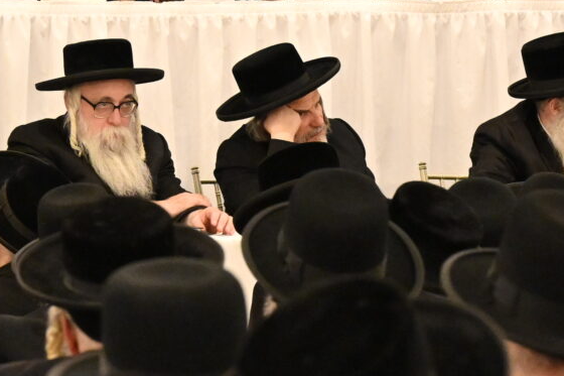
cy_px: -102
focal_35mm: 320
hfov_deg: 6.3
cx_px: -346
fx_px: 5012
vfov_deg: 4.3
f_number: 4.5
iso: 3600
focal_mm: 70
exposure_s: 1/80
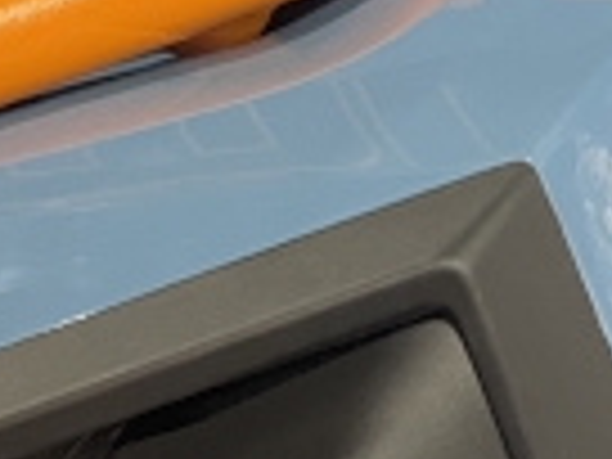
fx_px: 2705
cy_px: -684
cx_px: 576
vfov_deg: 8.7
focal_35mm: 153
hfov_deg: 12.8
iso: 250
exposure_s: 1/60
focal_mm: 4.2
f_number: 1.6
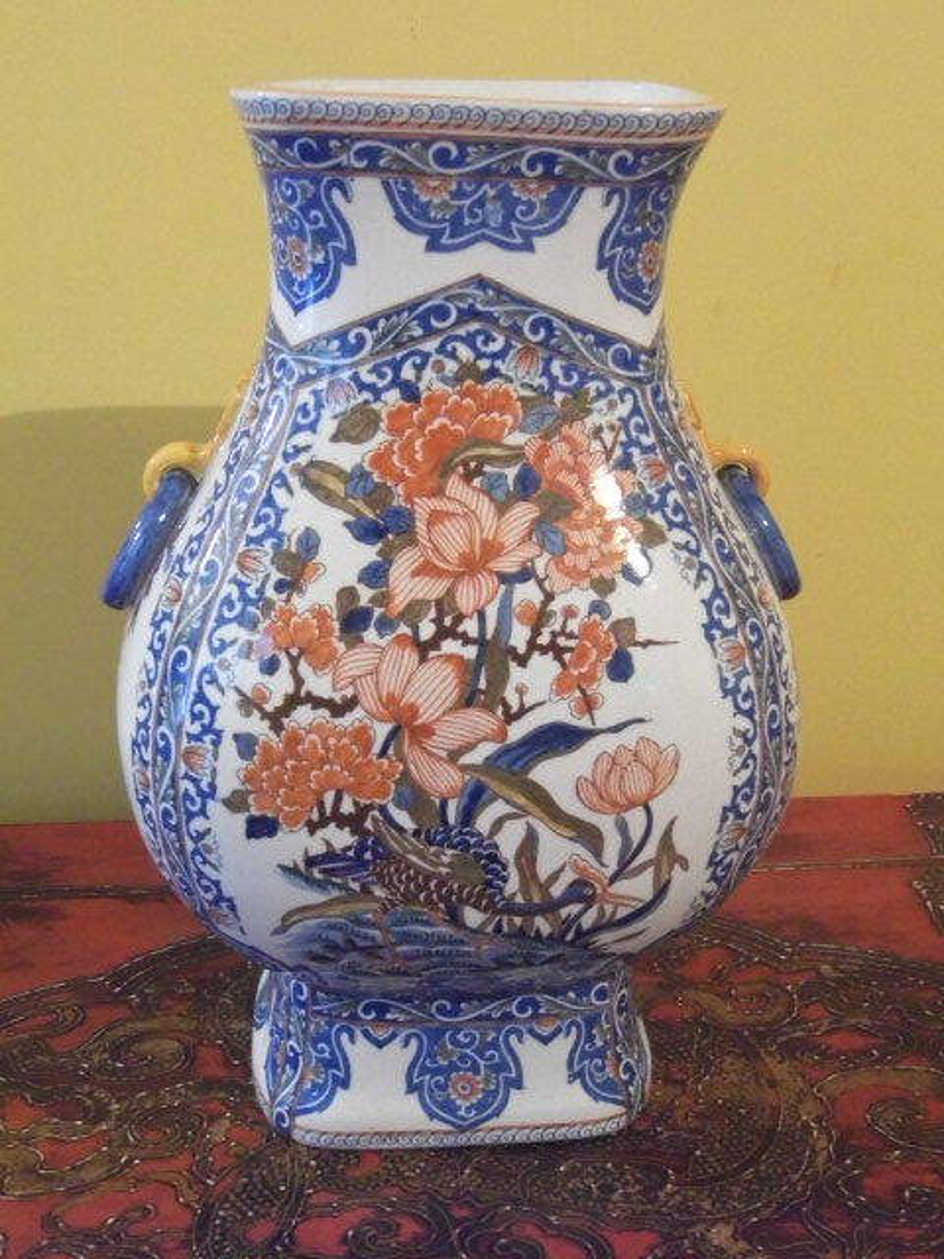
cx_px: 472
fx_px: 1527
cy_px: 630
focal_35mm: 42
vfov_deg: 44.8
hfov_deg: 34.3
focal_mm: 7.6
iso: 400
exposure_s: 1/8
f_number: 3.3
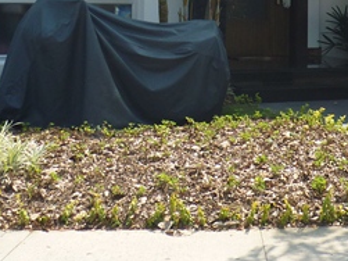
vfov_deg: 14.1
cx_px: 315
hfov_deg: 19.5
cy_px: -117
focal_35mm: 99
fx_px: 995
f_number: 2.8
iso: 80
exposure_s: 1/800
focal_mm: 5.5
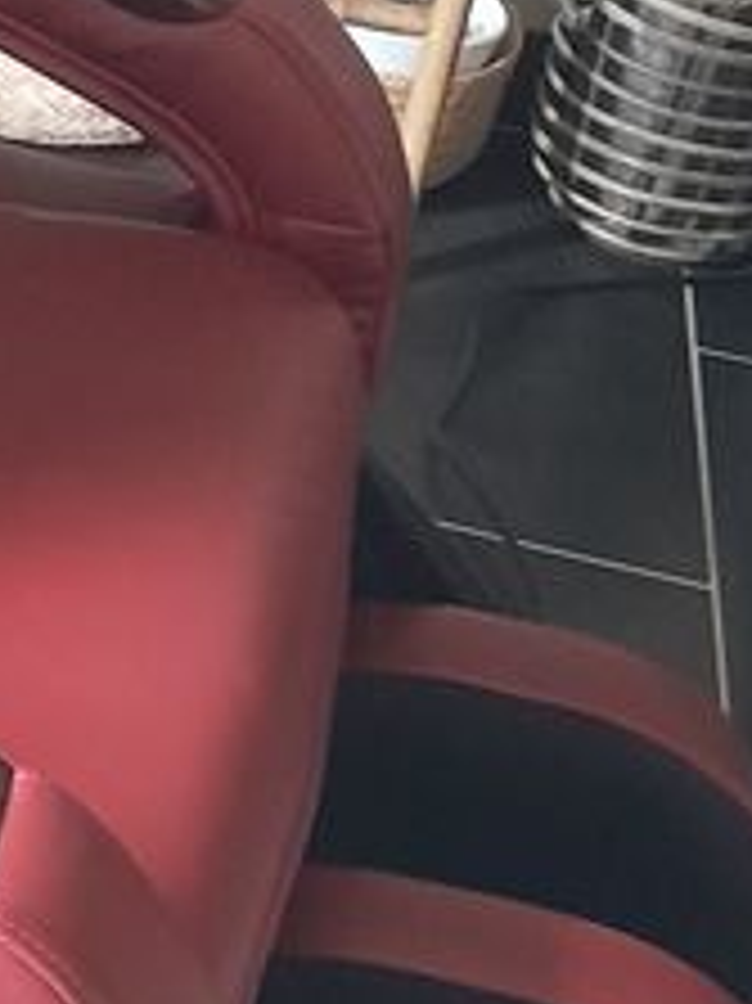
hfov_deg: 11.4
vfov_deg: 16.0
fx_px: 3508
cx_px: -567
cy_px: -5
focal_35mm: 121
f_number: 1.8
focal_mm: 4
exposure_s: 1/25
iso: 640
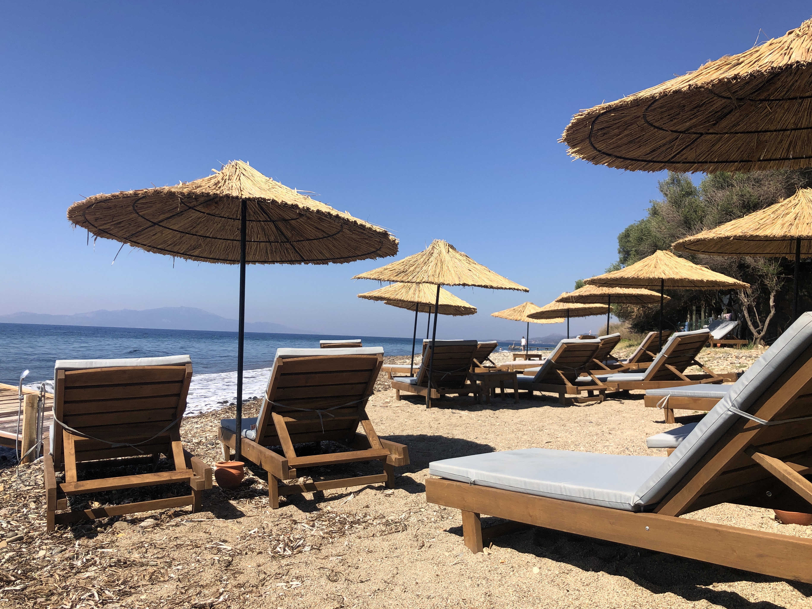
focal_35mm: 30
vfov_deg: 46.8
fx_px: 704
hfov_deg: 60.0
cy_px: 285
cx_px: 392
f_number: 1.8
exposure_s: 1/2208
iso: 20
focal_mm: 4
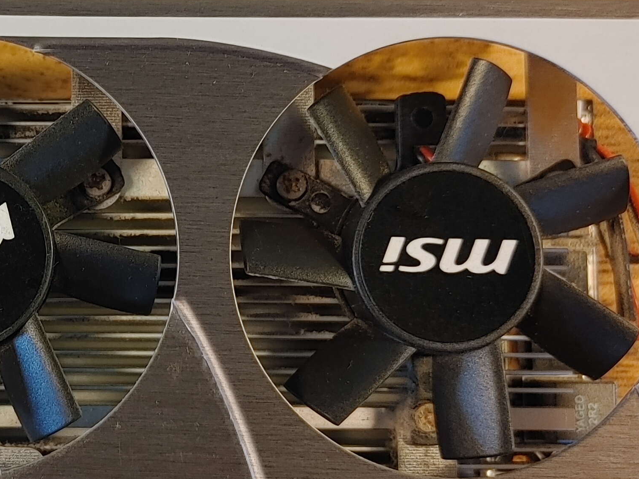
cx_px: 25
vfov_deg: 21.3
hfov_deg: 26.9
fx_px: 1274
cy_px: 262
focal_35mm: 69
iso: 200
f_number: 1.8
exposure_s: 1/100
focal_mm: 4.81
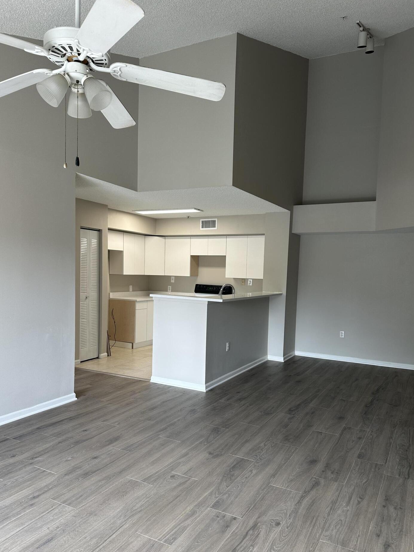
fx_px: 415
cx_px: 215
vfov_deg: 67.2
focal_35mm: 26
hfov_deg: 53.1
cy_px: 297
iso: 80
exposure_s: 1/120
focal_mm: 6.86
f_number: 1.78
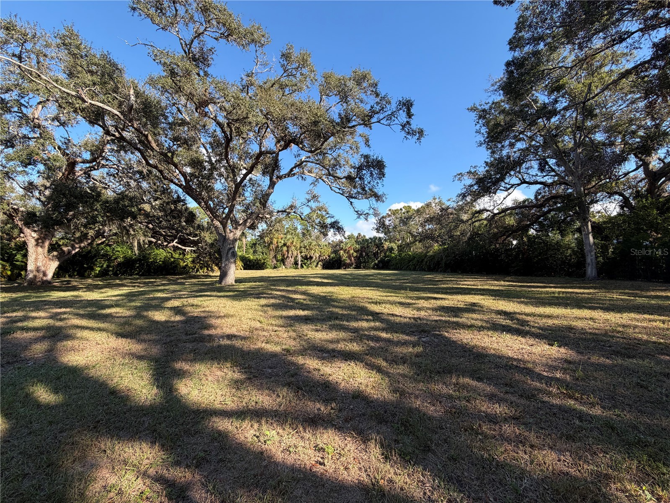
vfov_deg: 85.7
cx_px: 335
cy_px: 252
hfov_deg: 102.1
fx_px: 271
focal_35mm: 14
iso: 50
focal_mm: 2.22
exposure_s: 1/502
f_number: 2.2
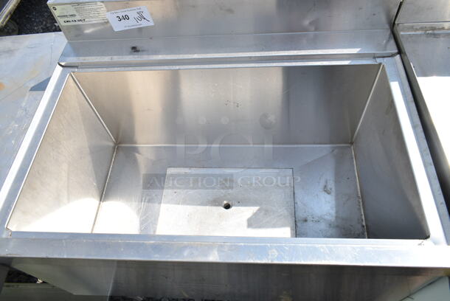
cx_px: 225
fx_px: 338
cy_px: 150
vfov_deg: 48.0
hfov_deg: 67.3
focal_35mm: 27
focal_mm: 18
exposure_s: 1/200
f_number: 7.1
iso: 100
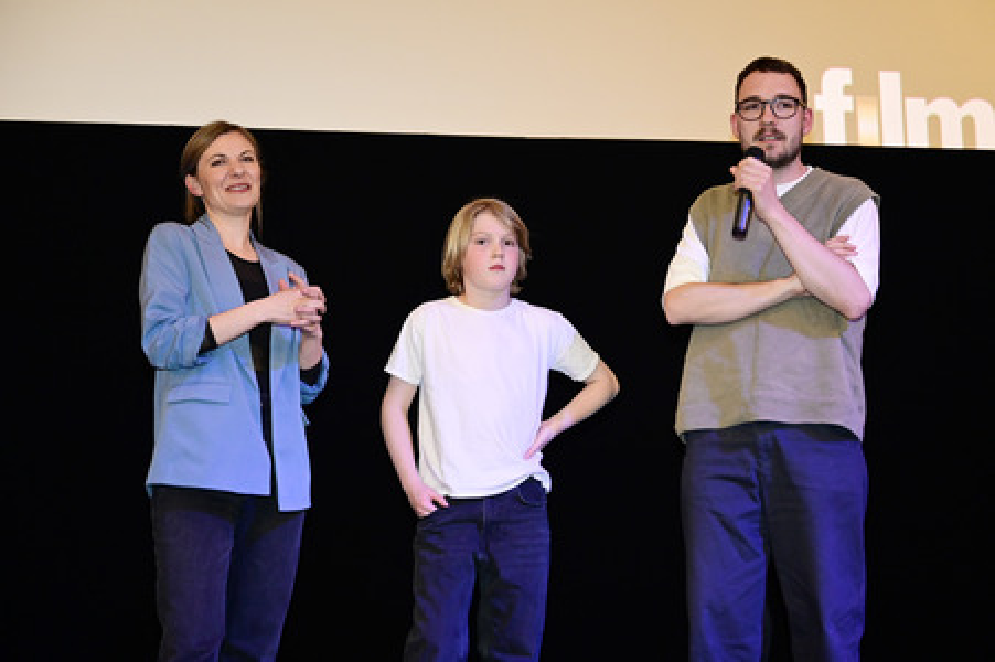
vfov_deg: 22.6
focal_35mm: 60
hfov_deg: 33.4
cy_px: 331
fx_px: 1657
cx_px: 498
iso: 3200
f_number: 3.2
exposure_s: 1/200
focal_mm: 60
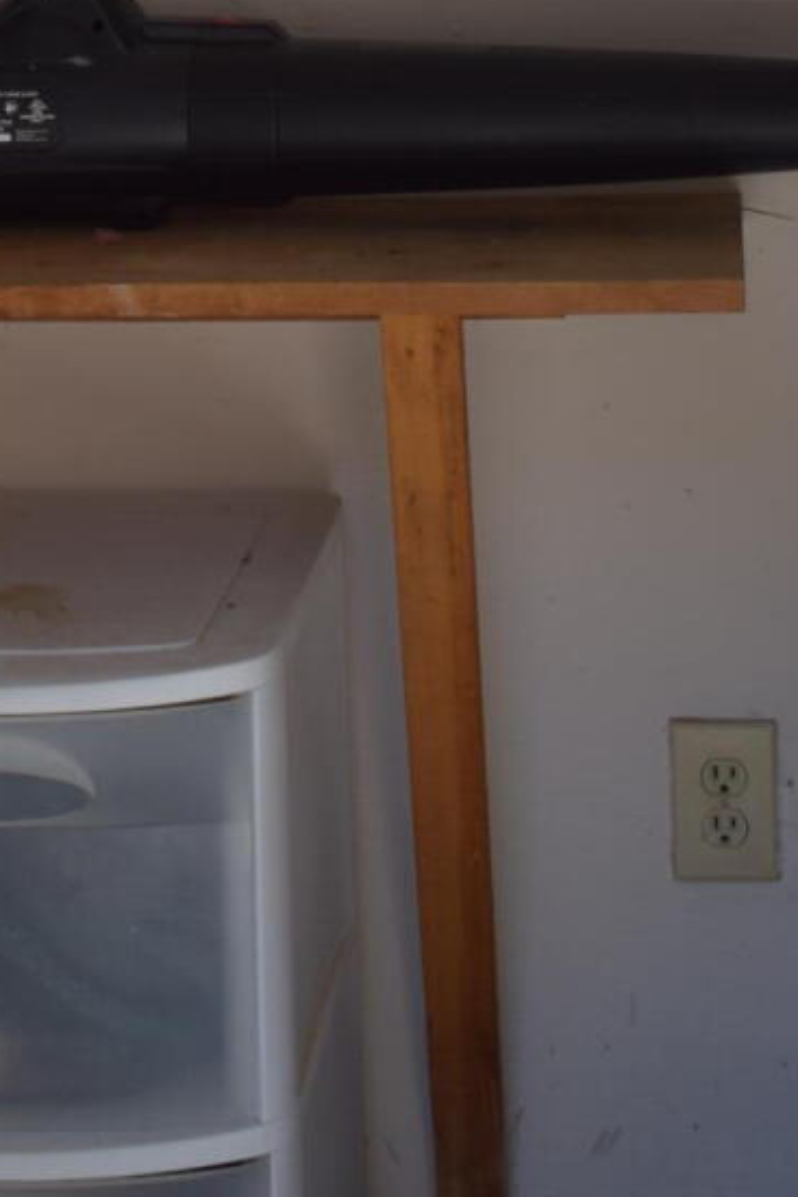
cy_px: -206
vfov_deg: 19.7
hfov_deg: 13.9
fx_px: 3260
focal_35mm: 98
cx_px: 184
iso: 200
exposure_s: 1/250
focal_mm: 18
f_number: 3.5
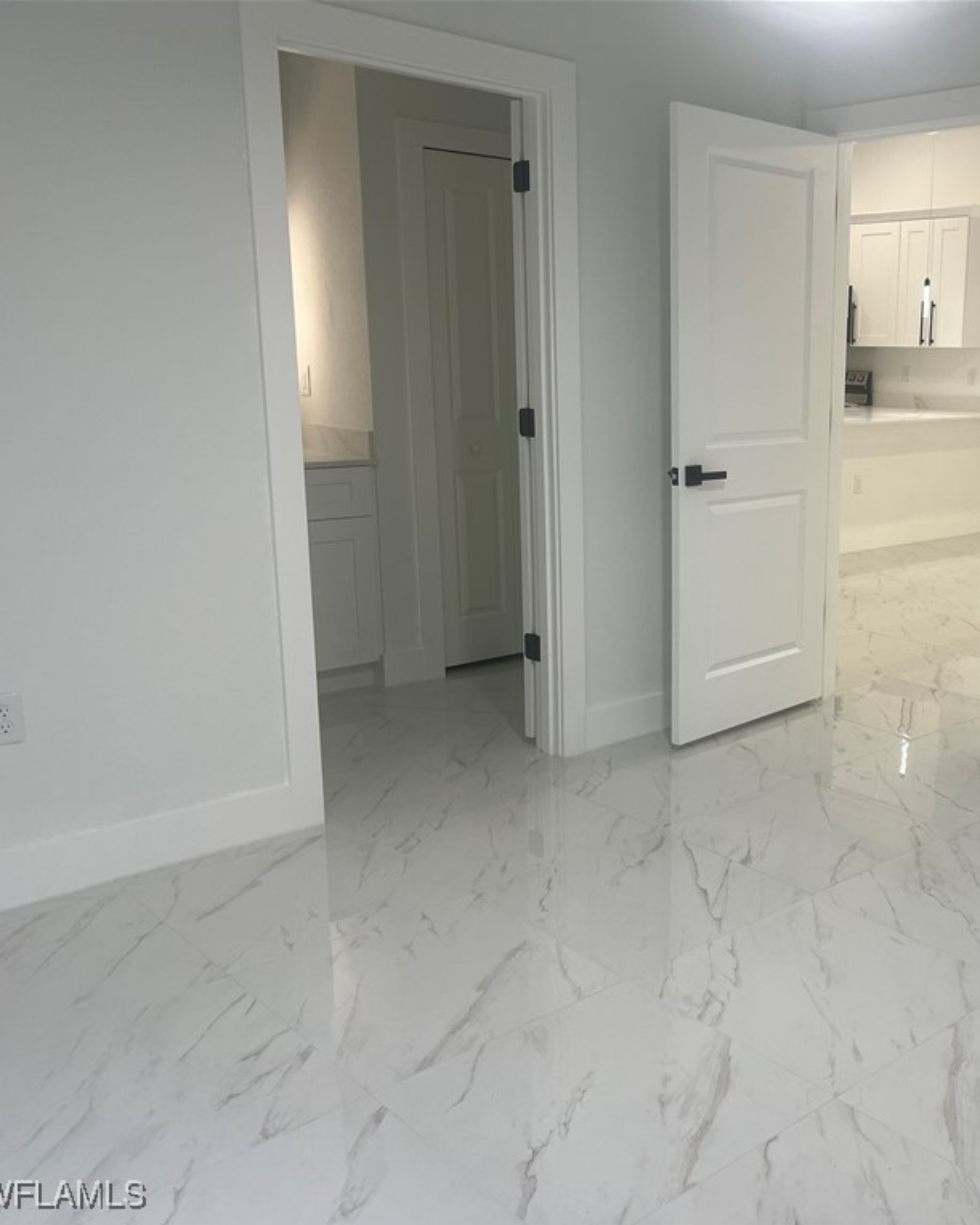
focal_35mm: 34
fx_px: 1233
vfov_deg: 52.8
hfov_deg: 41.7
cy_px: 614
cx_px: 770
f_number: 1.5
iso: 80
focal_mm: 5.7
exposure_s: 1/121
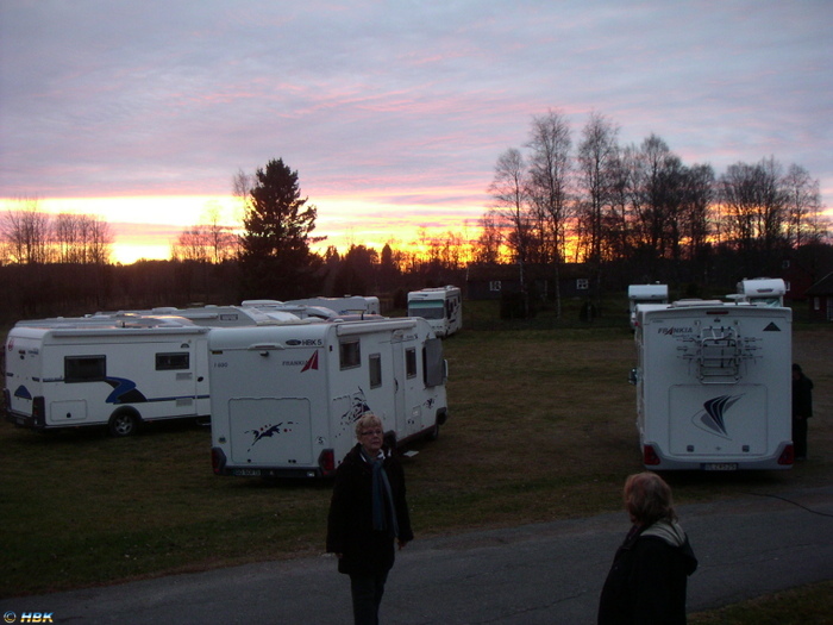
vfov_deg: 37.7
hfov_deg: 49.0
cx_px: 416
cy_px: 312
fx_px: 914
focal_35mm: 38
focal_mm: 6
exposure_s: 1/10
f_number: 2.8
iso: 100
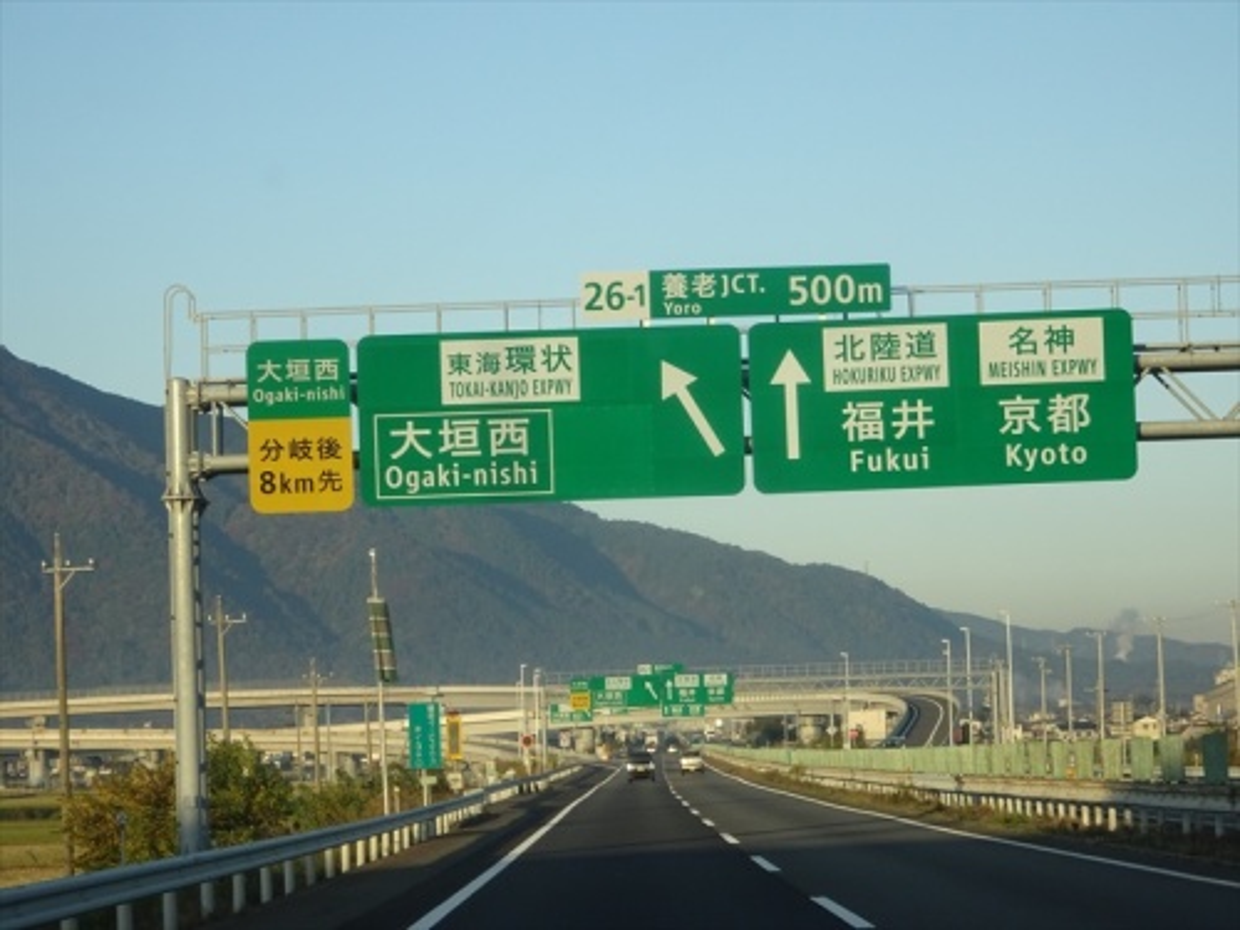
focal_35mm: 119
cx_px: 620
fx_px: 4263
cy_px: 465
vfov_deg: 12.5
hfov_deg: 16.6
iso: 160
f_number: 5.6
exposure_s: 1/320
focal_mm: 20.29
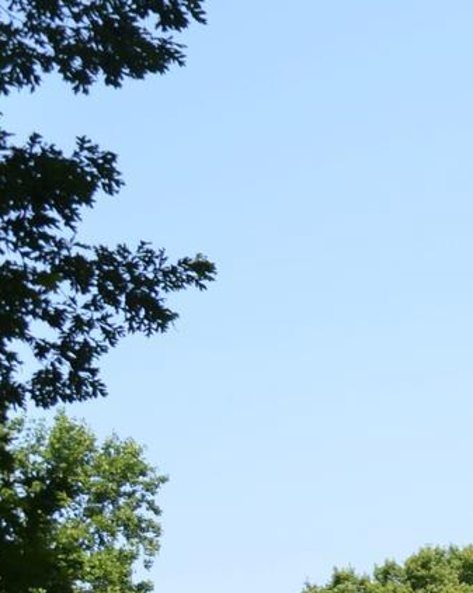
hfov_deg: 9.0
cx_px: 1356
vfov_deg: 13.3
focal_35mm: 143
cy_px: 537
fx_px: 2510
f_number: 5.6
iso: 100
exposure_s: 1/250
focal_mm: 21
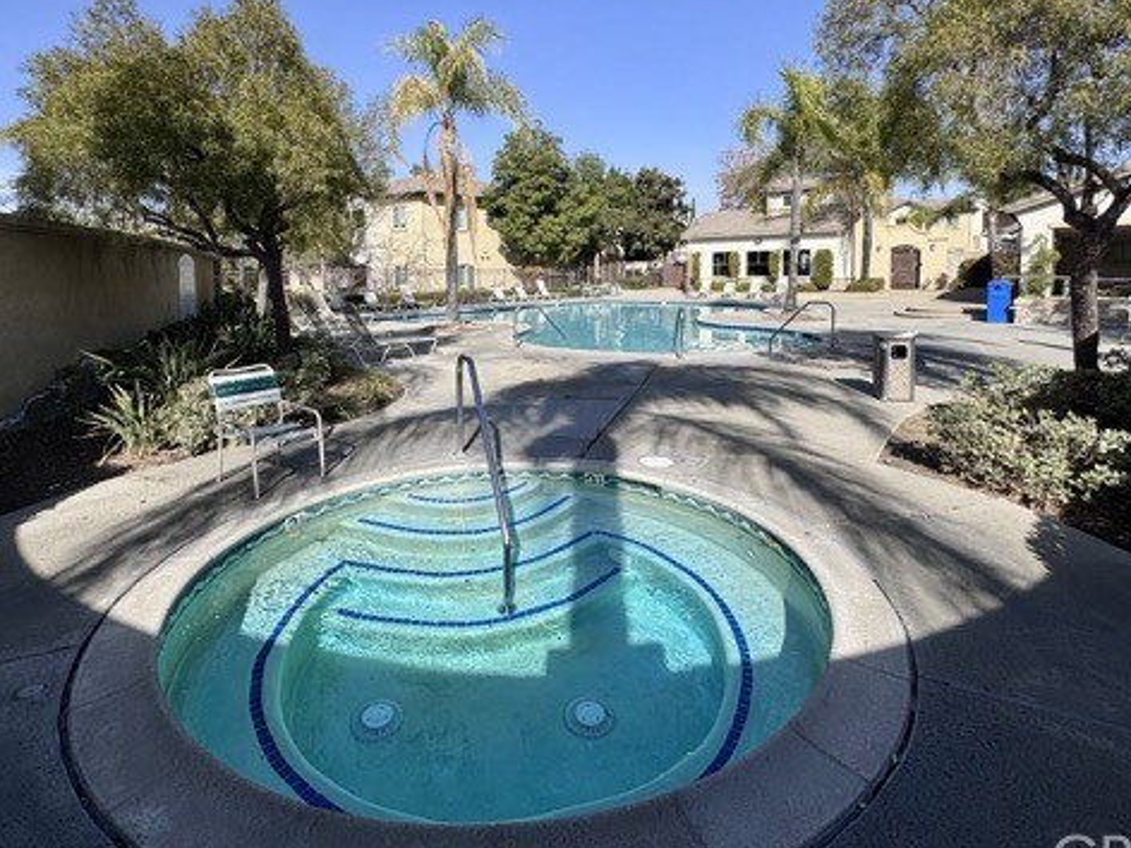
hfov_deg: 84.6
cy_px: 316
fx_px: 621
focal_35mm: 19
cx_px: 537
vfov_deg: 67.6
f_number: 2.2
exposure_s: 1/2415
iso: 50
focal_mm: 2.22
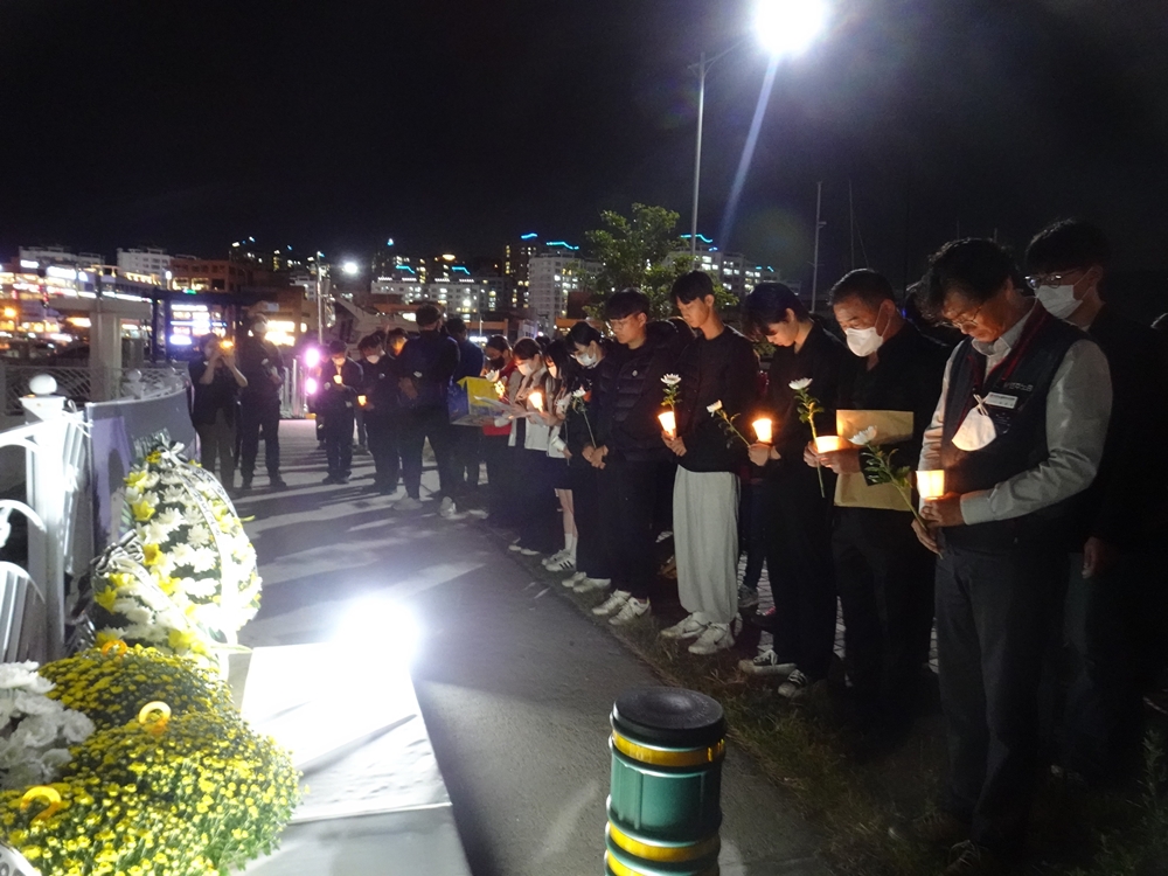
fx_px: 810
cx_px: 584
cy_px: 438
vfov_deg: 56.8
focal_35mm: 24
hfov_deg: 71.6
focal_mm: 4.25
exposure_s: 1/8
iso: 1000
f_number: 3.5
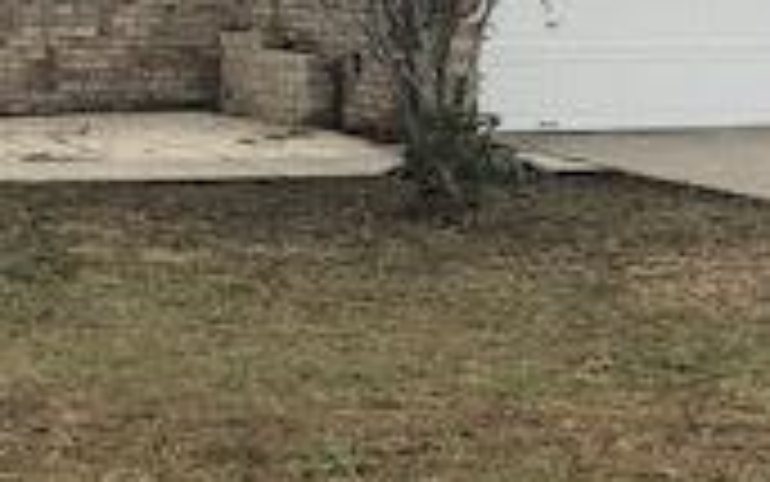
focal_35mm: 111
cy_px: 63
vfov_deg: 11.7
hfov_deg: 18.5
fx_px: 2330
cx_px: 108
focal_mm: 3.99
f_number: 1.8
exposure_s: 1/771
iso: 20
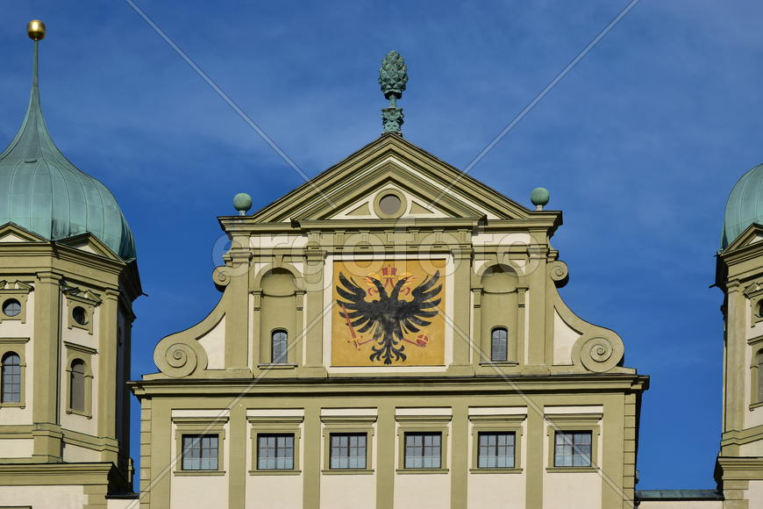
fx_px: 2543
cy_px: 254
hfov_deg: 17.1
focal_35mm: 120
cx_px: 382
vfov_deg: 11.4
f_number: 9
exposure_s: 1/400
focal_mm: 80
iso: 100
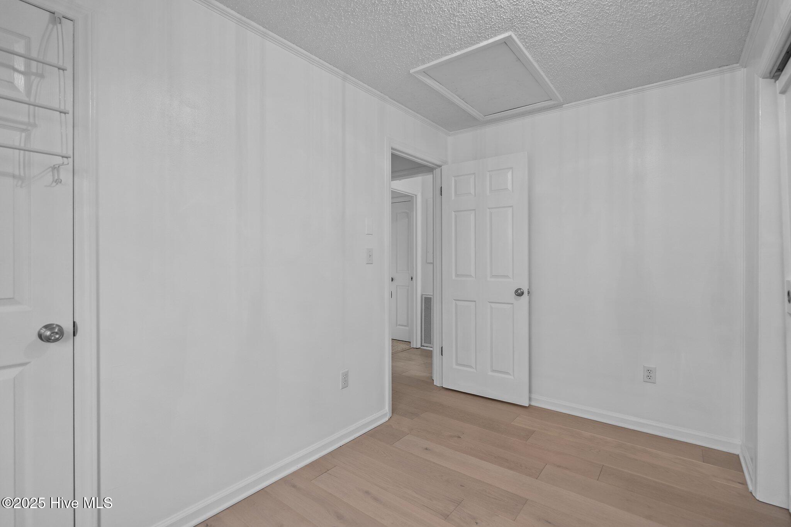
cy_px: 264
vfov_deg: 73.7
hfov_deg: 96.7
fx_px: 352
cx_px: 396
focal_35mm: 16
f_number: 4
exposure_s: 1/4
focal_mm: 16
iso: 320
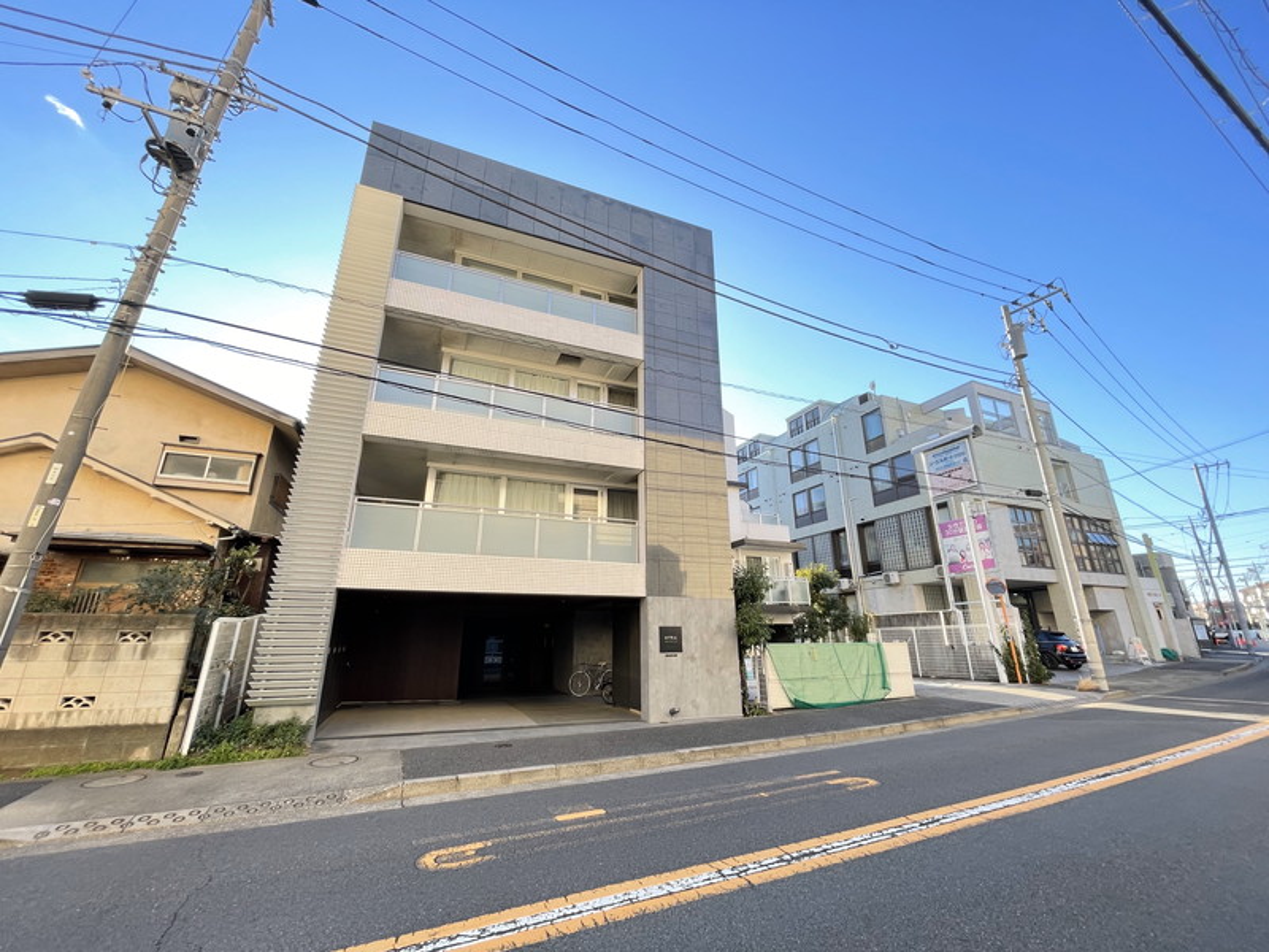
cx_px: 634
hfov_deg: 102.1
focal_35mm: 14
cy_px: 476
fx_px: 513
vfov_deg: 85.7
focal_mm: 1.54
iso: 32
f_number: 2.4
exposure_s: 1/99
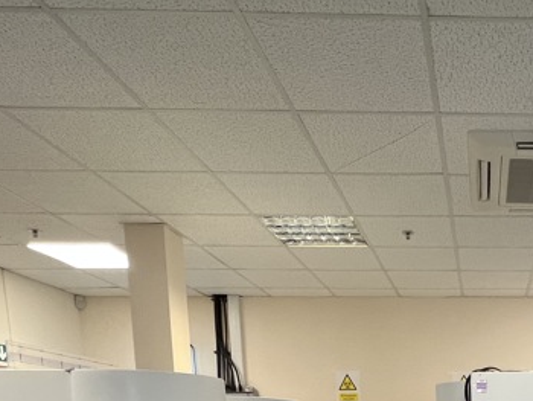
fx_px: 586
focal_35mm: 38
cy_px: 525
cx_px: 515
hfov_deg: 43.1
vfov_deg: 29.9
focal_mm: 1.57
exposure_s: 1/100
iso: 160
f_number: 1.8
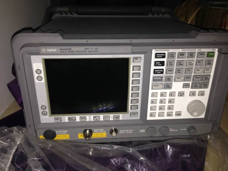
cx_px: 114
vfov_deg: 42.9
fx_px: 217
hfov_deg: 55.4
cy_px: 86
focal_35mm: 33
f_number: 2.4
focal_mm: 4.12
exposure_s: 1/22
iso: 50
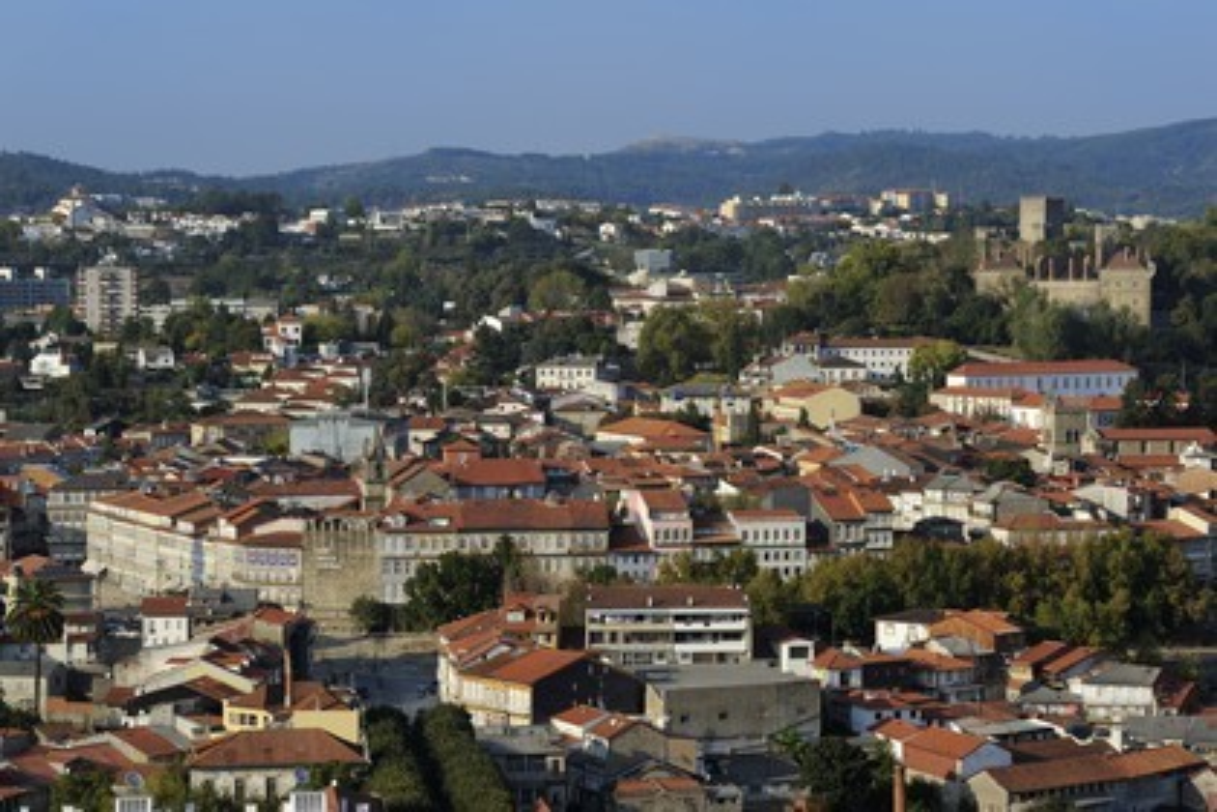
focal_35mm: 100
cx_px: 608
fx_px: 3380
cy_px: 406
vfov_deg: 13.7
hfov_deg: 20.4
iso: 200
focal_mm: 100
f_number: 11
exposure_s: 1/160
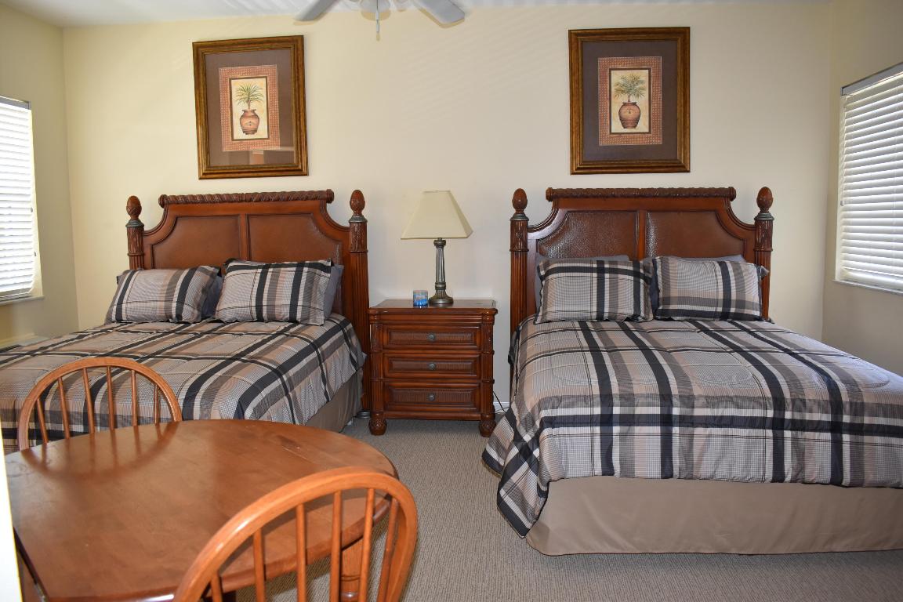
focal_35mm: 27
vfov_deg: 47.9
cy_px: 301
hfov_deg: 67.4
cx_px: 452
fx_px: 677
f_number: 4.5
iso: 800
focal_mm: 18
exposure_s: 1/80
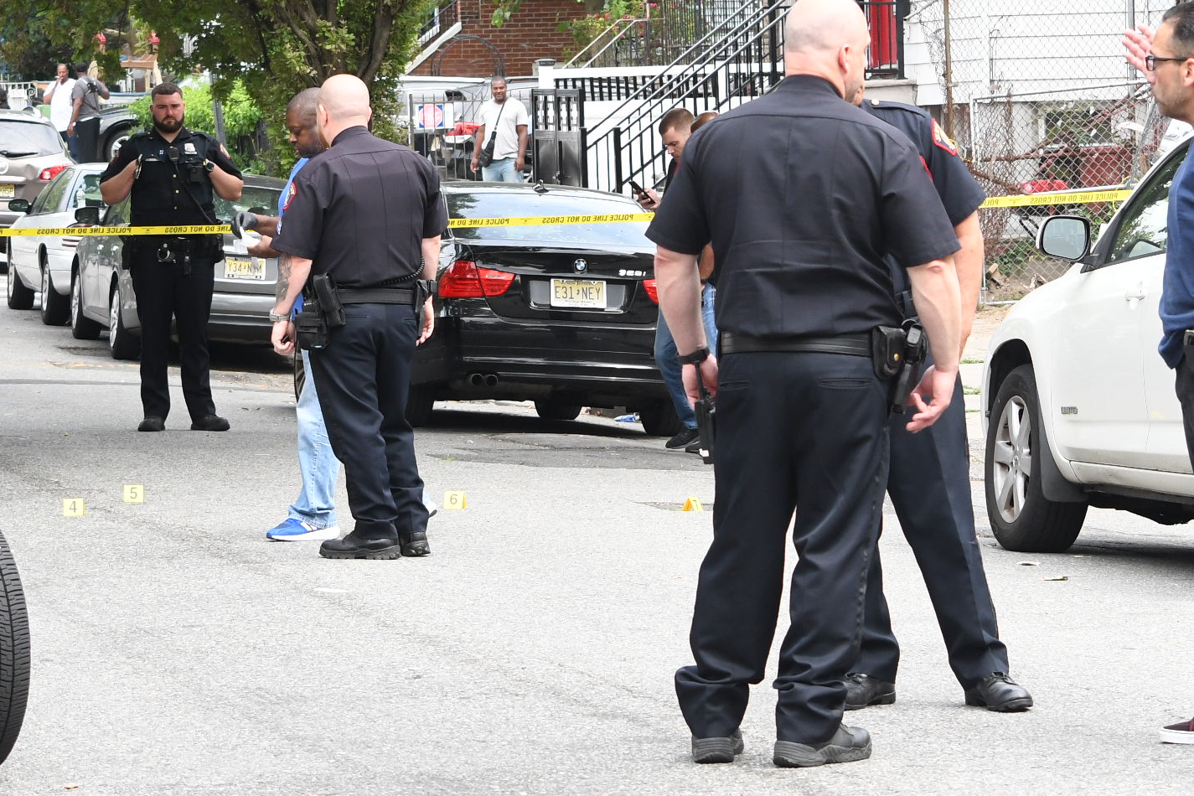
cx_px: 688
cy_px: 240
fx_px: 5638
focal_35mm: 170
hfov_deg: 12.1
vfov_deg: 8.1
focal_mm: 58
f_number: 6.3
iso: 800
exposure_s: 1/640
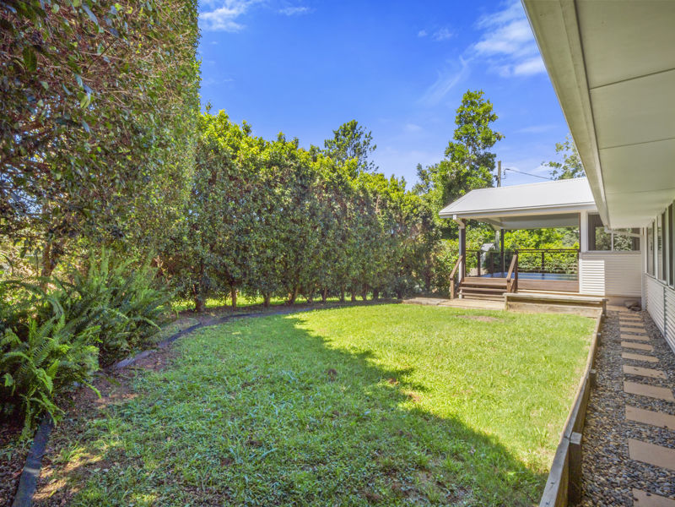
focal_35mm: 18
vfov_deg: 71.6
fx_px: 351
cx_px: 338
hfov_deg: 87.8
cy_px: 254
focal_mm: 9
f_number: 14
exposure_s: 1/10
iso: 250
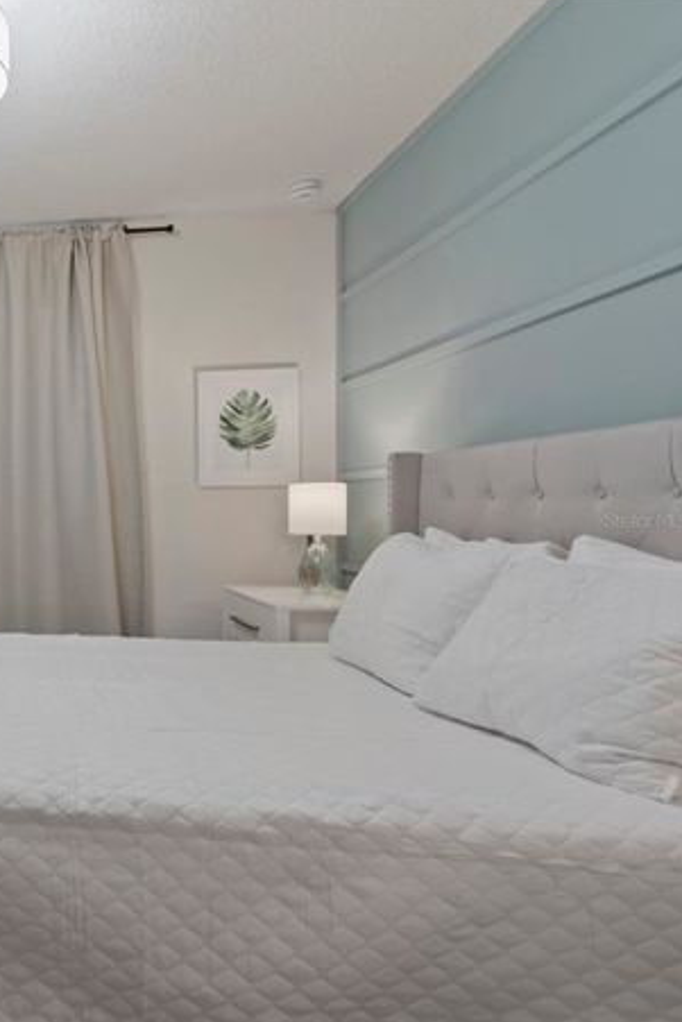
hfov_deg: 39.5
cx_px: -105
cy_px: 520
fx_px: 710
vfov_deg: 71.5
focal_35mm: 25
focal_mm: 16
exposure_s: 1/2
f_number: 8
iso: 500
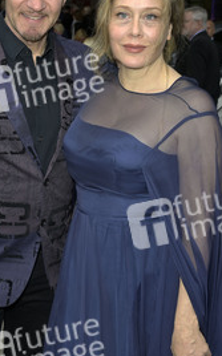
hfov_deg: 19.3
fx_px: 650
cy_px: 151
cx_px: 74
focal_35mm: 67
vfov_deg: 30.6
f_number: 6.3
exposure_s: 1/250
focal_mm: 44
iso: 640
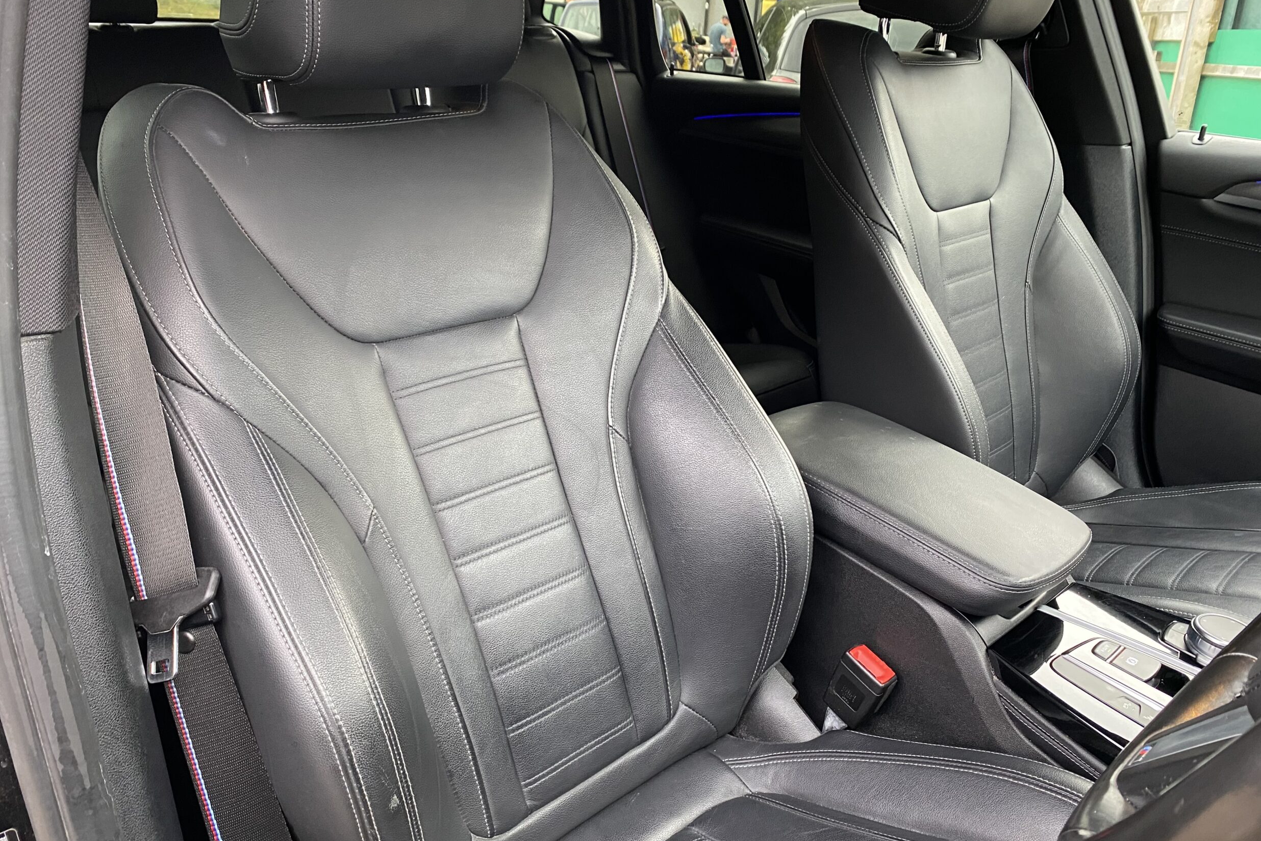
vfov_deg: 46.4
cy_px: 435
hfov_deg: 65.5
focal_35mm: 28
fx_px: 981
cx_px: 637
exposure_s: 1/50
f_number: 1.8
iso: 250
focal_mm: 4.25
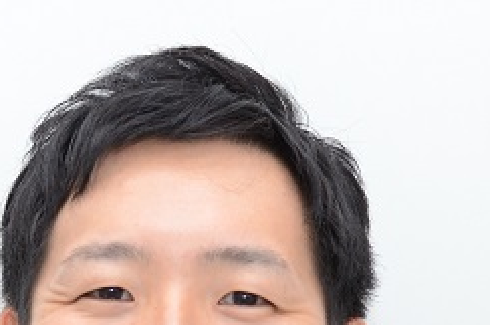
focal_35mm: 185
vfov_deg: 7.3
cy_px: 352
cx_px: 198
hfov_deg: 11.1
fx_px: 2513
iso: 640
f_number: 5.6
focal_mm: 50
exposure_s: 1/200
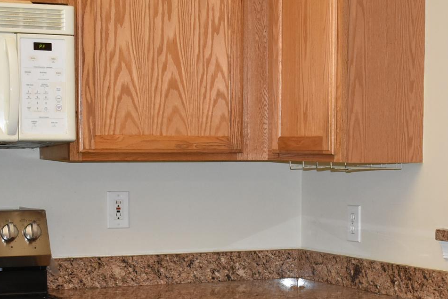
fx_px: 1247
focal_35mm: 100
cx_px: 288
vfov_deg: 13.6
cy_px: 283
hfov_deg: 20.3
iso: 1600
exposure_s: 1/60
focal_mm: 31
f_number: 4.2
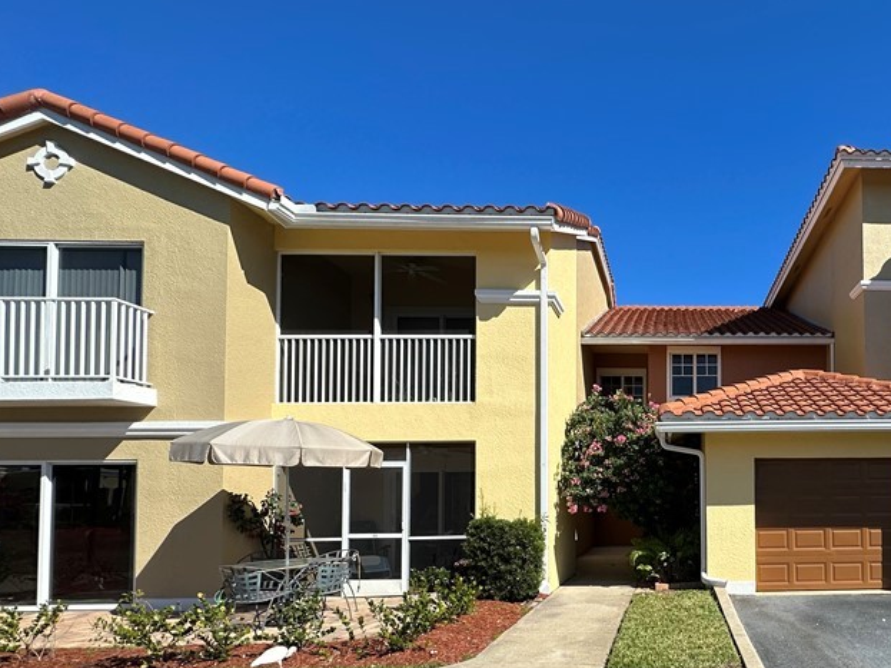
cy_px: 475
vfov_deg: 56.8
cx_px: 699
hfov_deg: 67.7
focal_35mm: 23
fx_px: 592
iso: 50
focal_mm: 2.22
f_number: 2.2
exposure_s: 1/2398
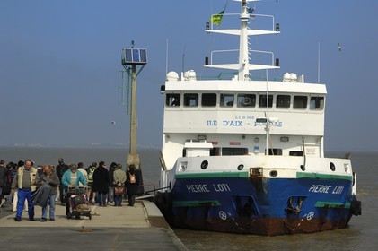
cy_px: 126
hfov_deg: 19.5
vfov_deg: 13.0
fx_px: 1102
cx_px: 189
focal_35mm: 105
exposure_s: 1/400
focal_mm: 70
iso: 100
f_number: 8
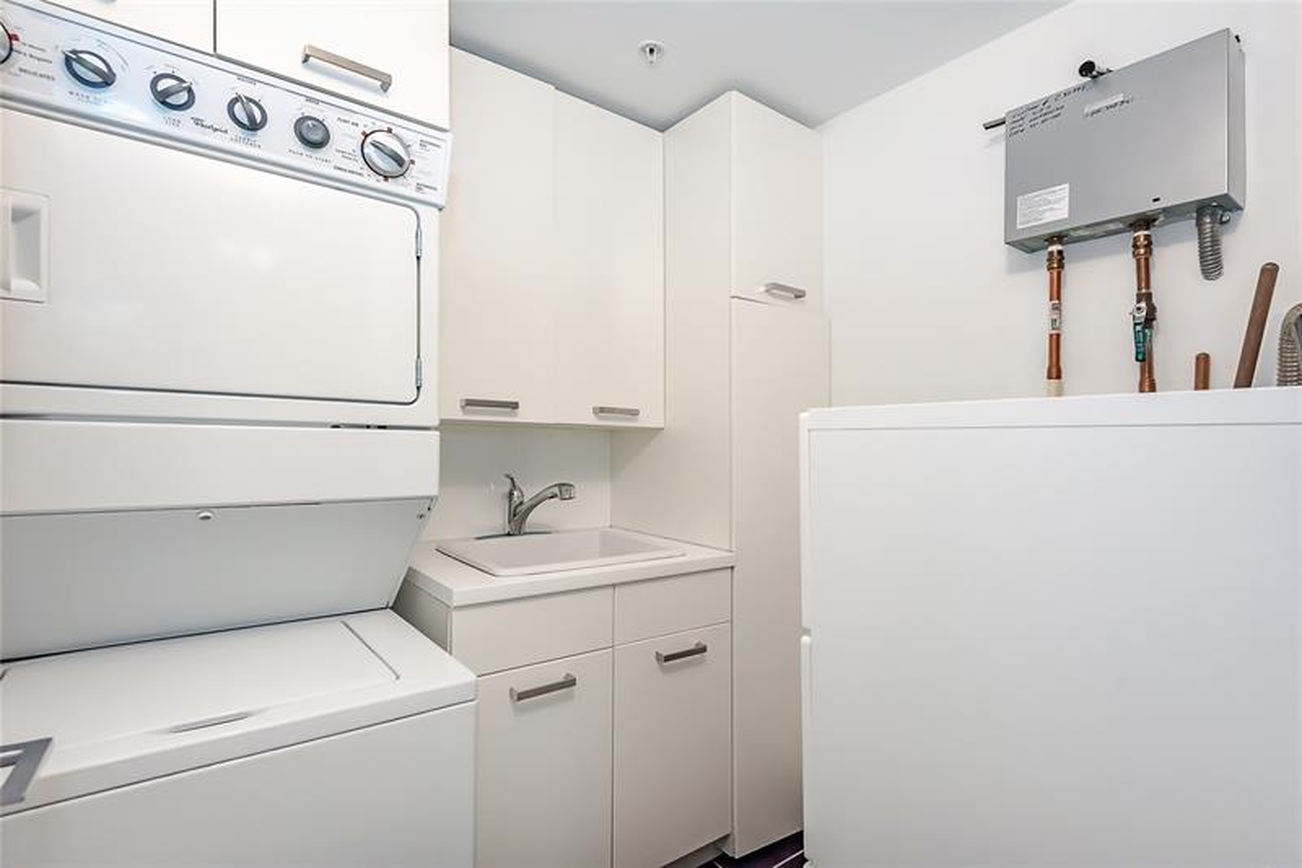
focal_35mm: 16
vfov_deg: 73.7
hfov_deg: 96.7
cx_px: 651
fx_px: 579
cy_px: 434
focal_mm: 16
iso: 1600
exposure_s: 1/60
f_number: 8
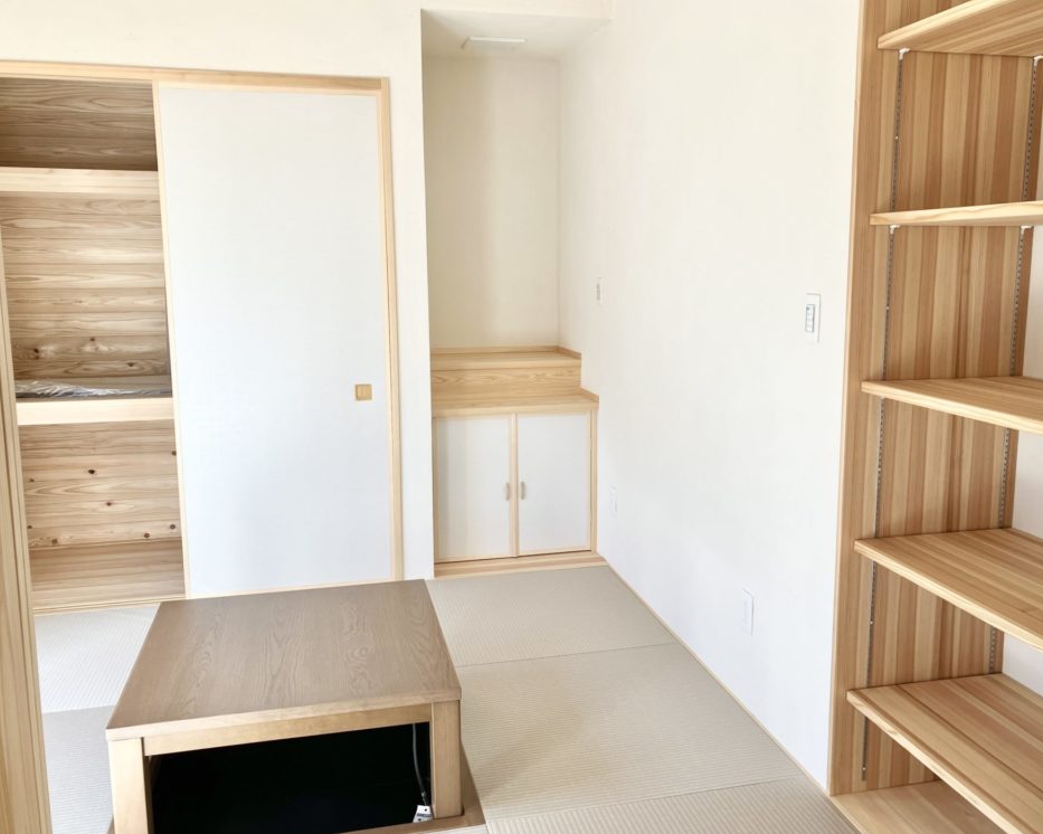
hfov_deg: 58.7
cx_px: 554
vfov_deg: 48.5
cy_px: 411
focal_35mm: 30
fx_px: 926
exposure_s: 1/121
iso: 32
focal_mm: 3.99
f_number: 1.8
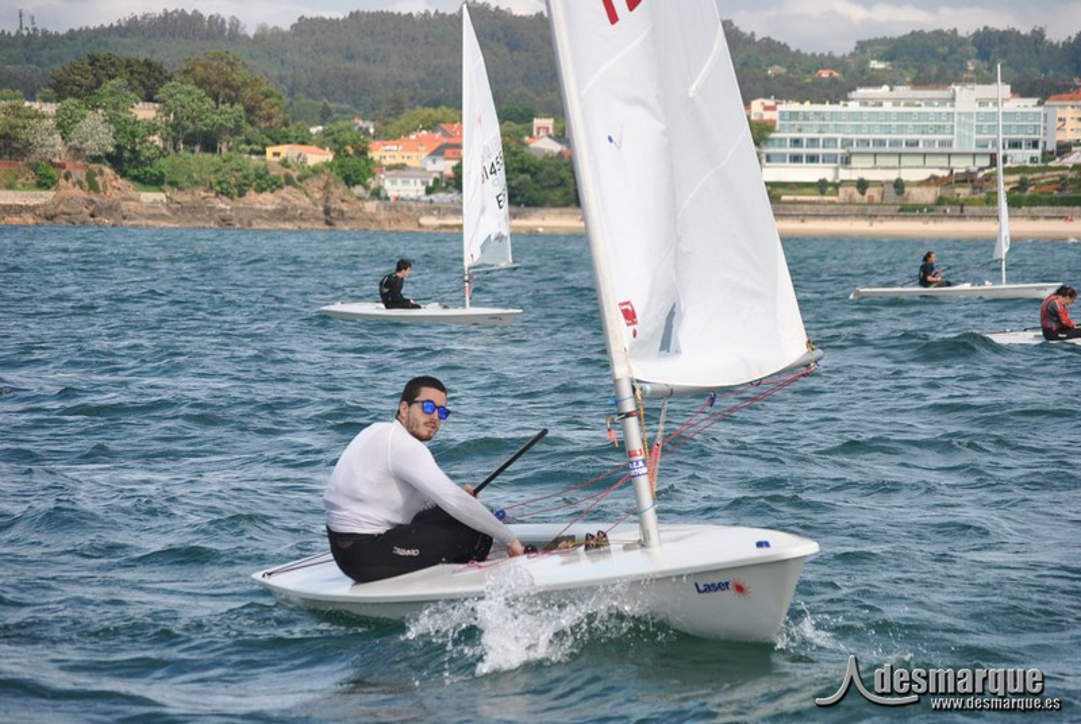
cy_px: 362
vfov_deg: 9.2
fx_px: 4511
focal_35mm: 150
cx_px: 540
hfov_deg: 13.7
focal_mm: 100
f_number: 5.6
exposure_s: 1/500
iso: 100
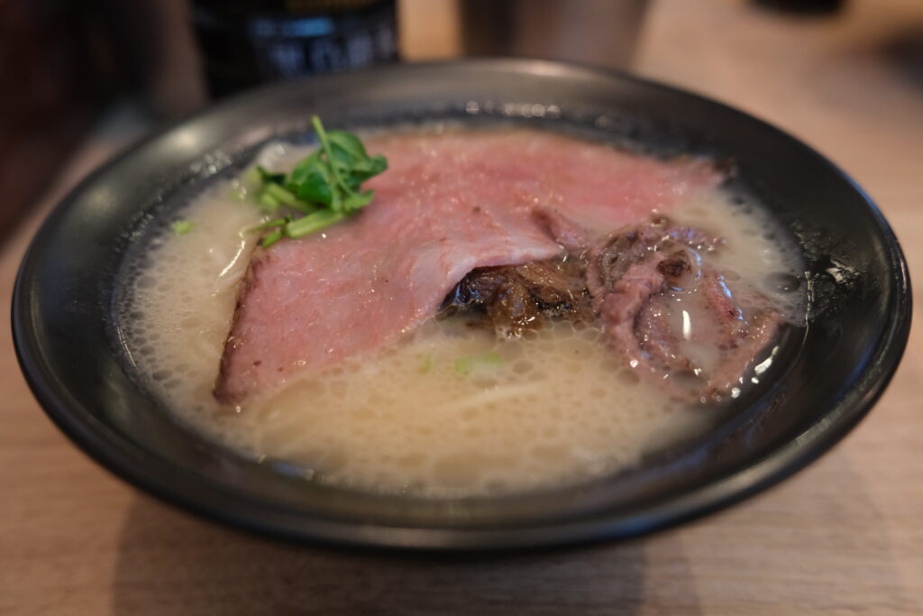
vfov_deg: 43.6
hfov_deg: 61.9
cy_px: 308
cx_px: 462
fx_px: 769
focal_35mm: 30
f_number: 3.1
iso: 2000
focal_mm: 20.2
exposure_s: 1/125
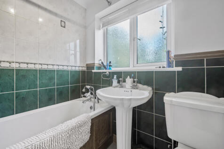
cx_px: 112
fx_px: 87
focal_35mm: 14
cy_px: 74
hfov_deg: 104.3
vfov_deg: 81.2
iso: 200
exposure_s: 1/10
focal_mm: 14
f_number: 16
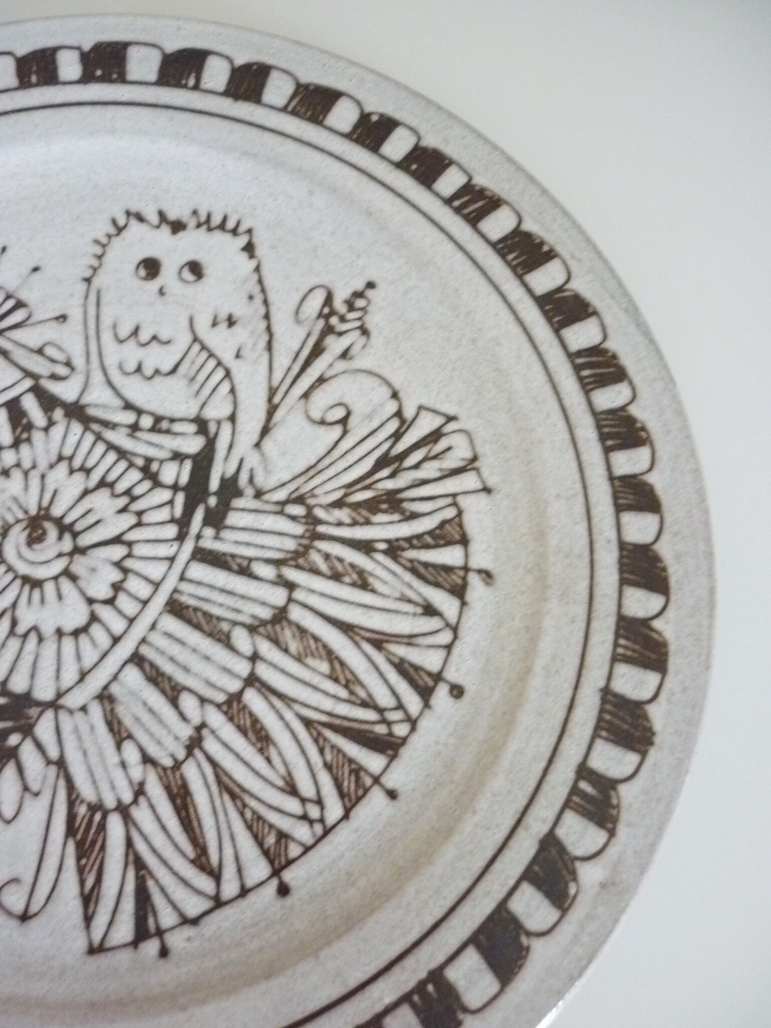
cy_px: 514
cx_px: 386
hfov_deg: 42.9
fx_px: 980
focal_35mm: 33
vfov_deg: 55.4
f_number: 2.8
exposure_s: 1/25
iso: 400
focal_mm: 5.5
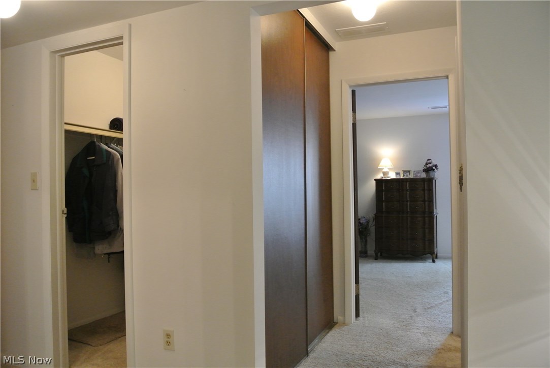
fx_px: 413
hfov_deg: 67.3
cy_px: 184
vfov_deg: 48.0
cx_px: 275
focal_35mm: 27
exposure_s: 1/60
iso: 1000
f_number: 3.5
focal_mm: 10
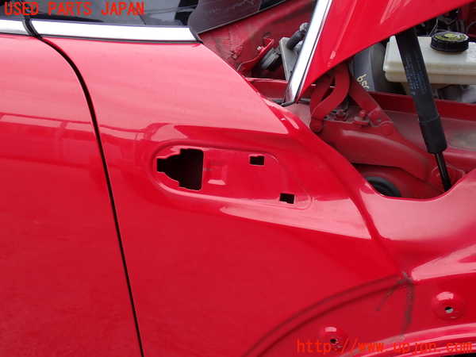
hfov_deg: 42.9
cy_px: 178
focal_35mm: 44
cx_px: 238
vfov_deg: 32.9
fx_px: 605
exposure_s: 1/100
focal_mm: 7.84
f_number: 4
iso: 100
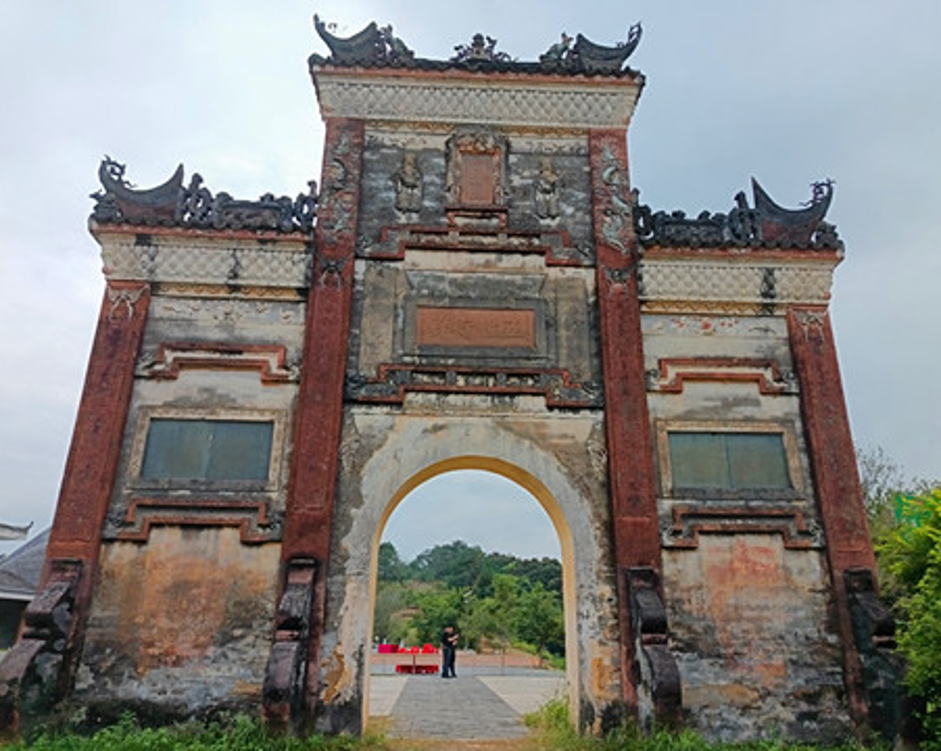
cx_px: 478
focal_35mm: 26
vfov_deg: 54.9
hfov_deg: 66.1
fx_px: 723
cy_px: 374
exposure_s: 1/900
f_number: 1.75
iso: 161
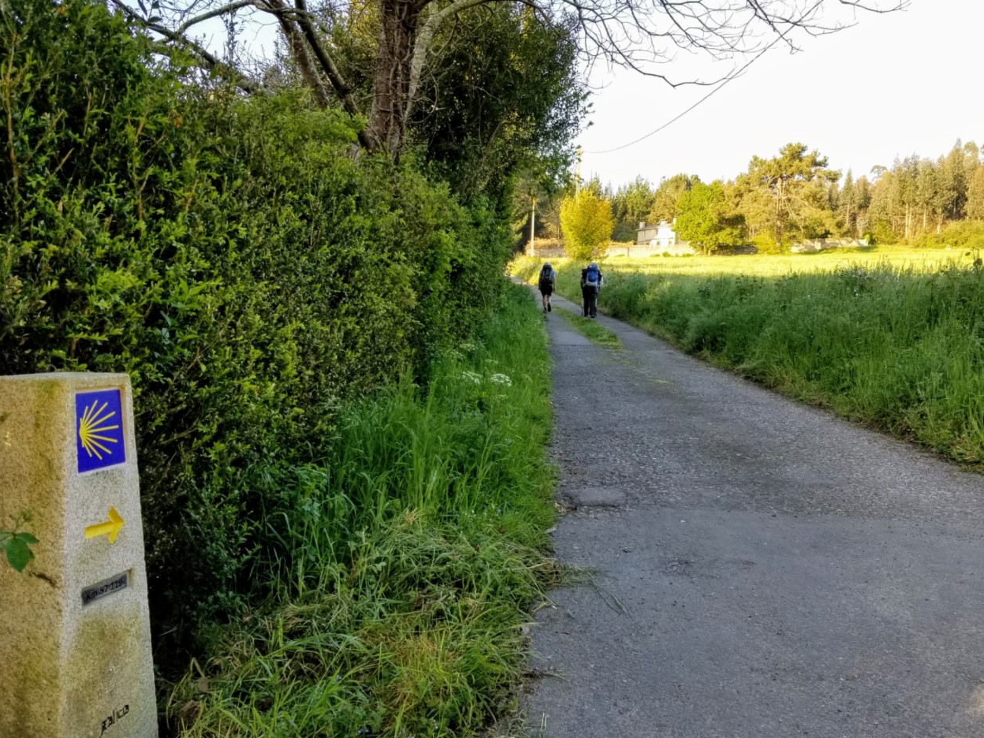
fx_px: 853
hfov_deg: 59.9
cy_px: 405
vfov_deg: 46.7
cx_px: 527
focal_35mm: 30
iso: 50
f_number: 1.7
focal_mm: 4.3
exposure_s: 1/375
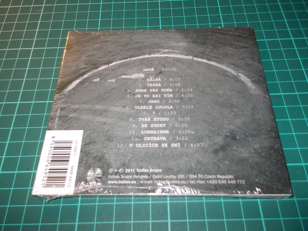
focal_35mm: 29
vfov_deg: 48.2
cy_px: 116
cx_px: 154
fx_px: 258
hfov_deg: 61.7
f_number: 3.3
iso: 200
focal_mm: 4.1
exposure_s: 1/30
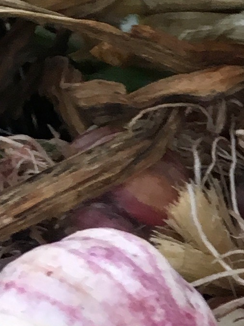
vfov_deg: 11.3
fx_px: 1635
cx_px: 677
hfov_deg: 7.7
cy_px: 303
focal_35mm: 174
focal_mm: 4.15
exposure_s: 1/30
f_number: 2.2
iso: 50
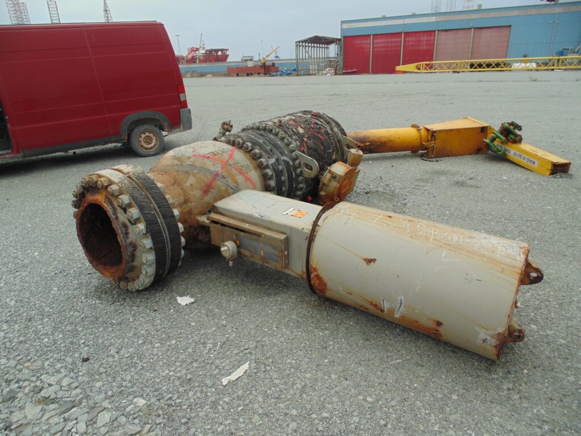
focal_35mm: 22
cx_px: 290
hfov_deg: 76.4
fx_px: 369
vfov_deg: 61.1
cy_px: 218
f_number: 3.1
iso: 80
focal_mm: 4
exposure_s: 1/125
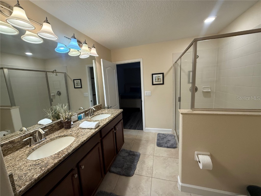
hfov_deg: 102.1
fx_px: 106
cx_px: 130
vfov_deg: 85.7
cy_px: 98
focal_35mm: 14
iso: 250
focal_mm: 2.22
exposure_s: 1/120
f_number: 2.2
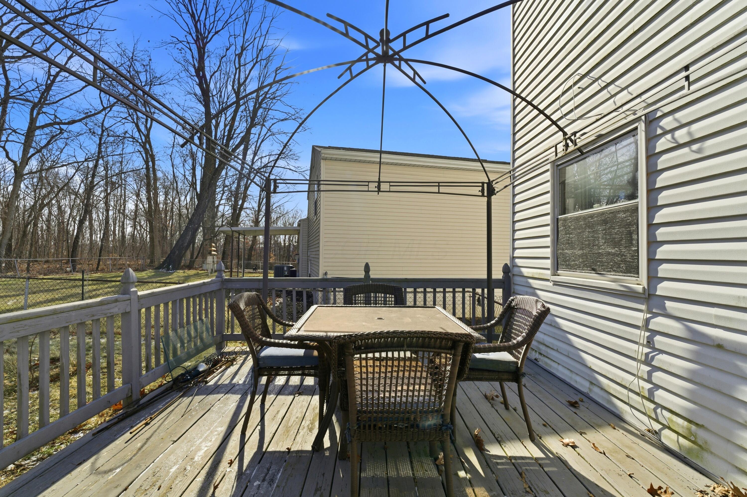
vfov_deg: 73.7
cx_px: 374
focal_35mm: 16
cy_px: 248
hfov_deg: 96.8
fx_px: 332
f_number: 11
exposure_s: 1/1250
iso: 400
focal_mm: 16
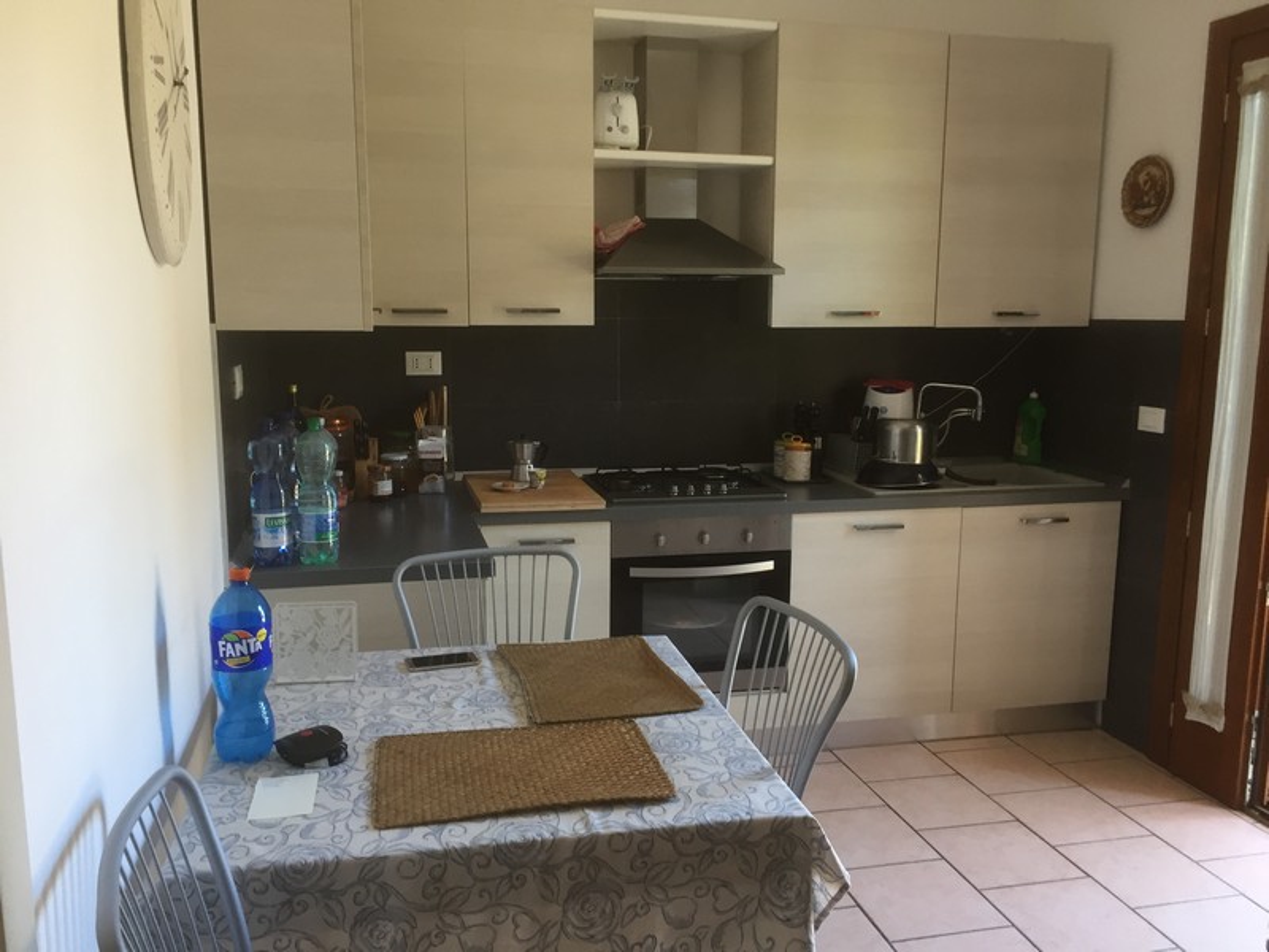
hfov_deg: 61.7
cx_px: 634
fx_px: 1063
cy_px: 476
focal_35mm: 29
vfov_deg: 48.2
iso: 100
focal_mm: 4.15
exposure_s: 1/33
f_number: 2.2
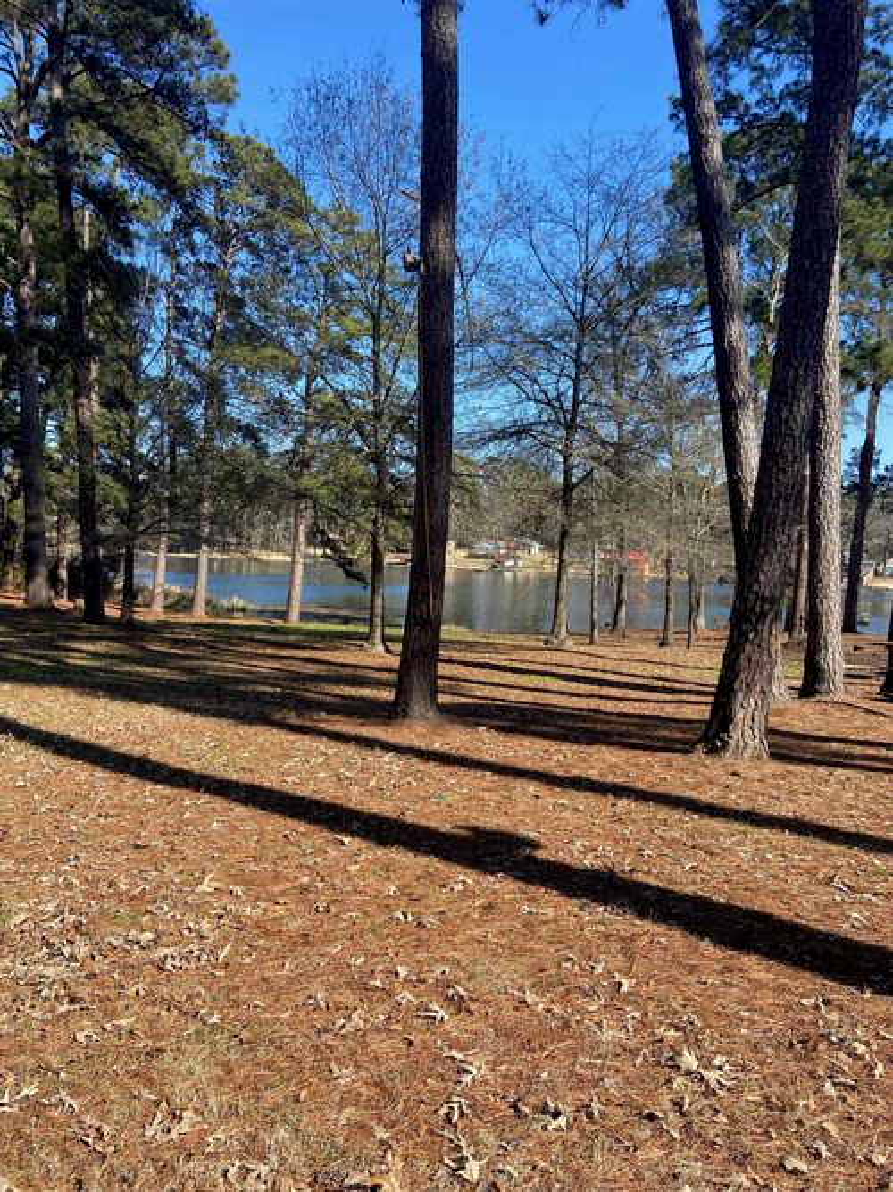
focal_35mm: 26
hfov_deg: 53.0
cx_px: 446
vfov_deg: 67.3
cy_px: 596
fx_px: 895
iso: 32
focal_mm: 4.25
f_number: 1.8
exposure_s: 1/1272
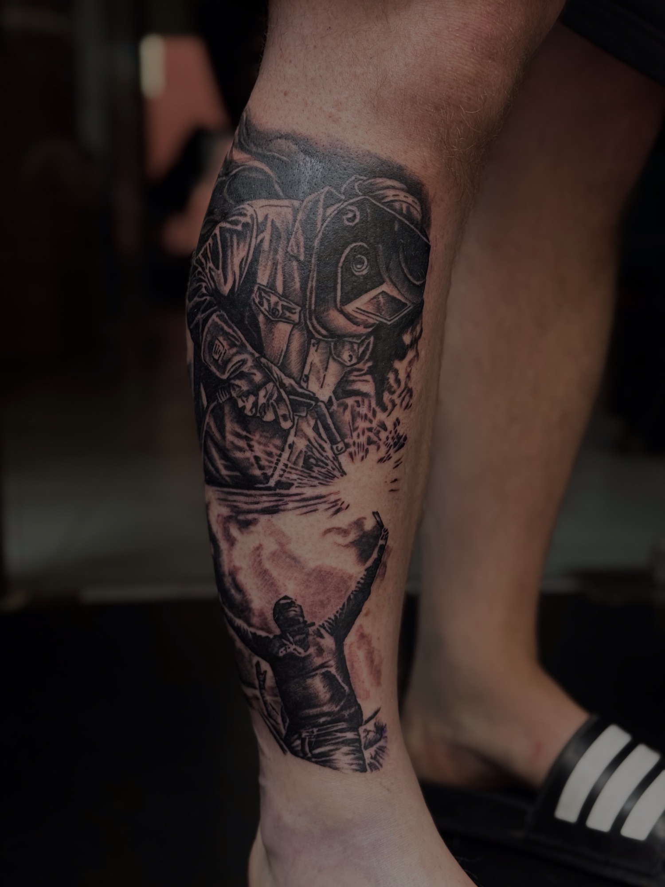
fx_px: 1229
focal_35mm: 48
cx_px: 332
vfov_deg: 39.7
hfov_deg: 30.3
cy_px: 444
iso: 100
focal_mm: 6.76
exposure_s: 1/98
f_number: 1.78
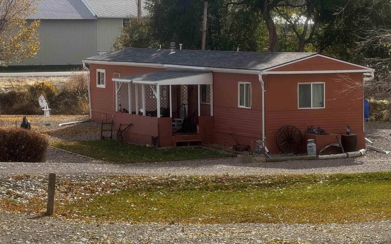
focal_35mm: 128
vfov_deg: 10.2
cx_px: 196
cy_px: 102
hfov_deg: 16.3
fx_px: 1364
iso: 50
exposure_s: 1/1048
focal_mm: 15.66
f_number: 2.8
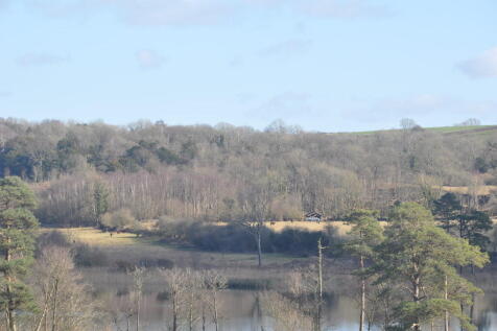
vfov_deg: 8.7
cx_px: 248
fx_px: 2174
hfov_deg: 13.0
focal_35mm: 158
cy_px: 166
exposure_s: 1/200
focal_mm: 105
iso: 400
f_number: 14
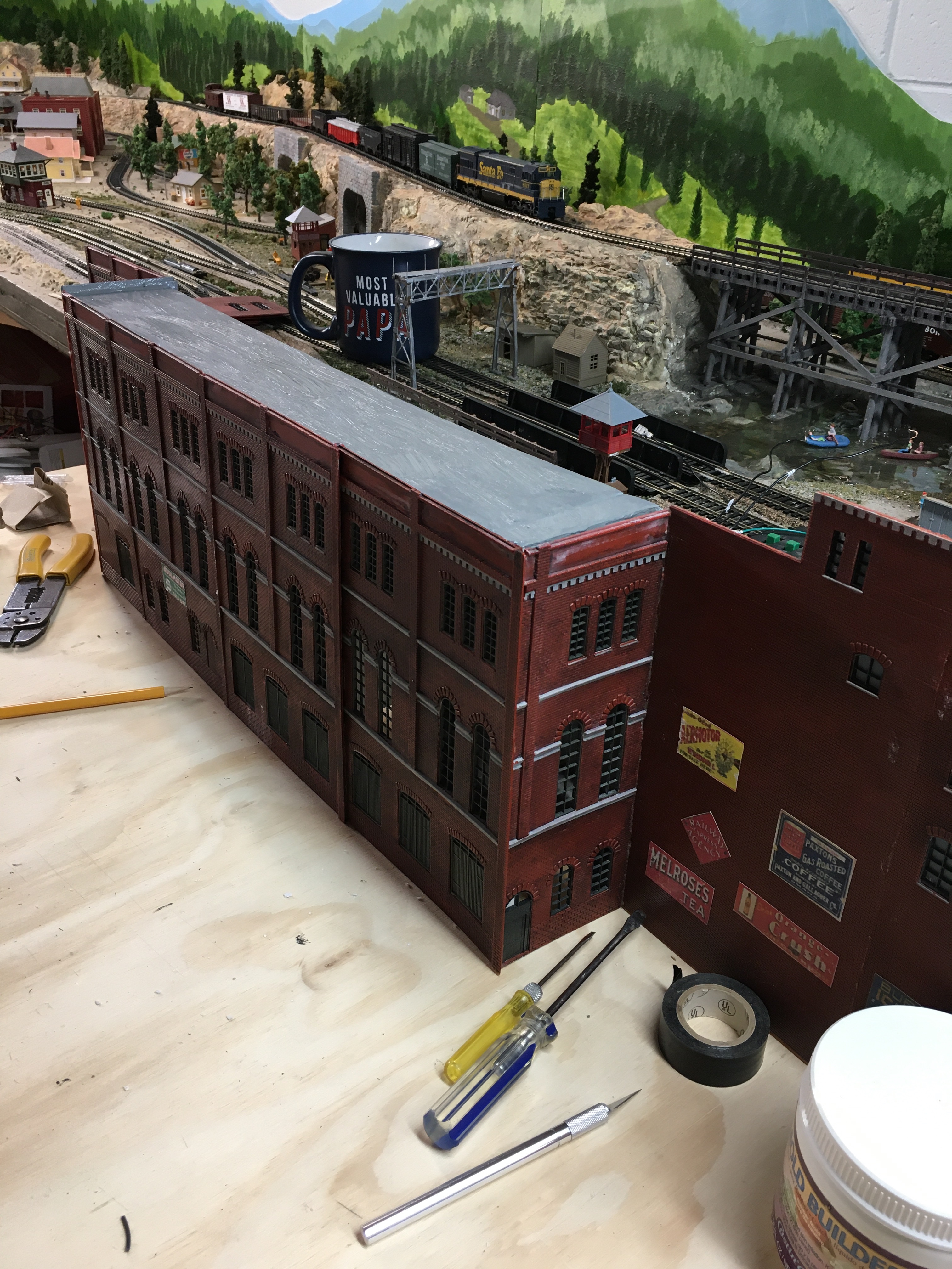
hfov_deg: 48.2
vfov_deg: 61.7
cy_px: 634
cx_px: 476
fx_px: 1063
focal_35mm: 29
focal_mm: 4.15
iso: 80
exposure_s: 1/30
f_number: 2.2
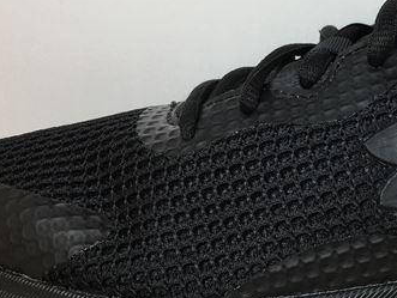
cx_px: 396
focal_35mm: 70
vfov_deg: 21.0
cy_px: 182
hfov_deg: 26.3
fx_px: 804
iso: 25
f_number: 2.2
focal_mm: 4.15
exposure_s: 1/60
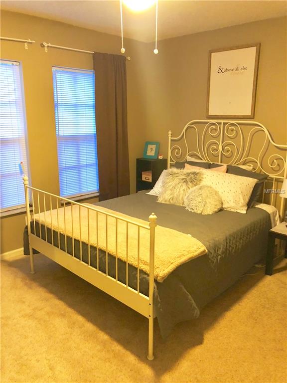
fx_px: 310
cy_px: 192
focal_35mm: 28
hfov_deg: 49.7
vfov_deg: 63.4
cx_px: 144
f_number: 1.8
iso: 100
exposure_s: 1/4
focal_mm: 4
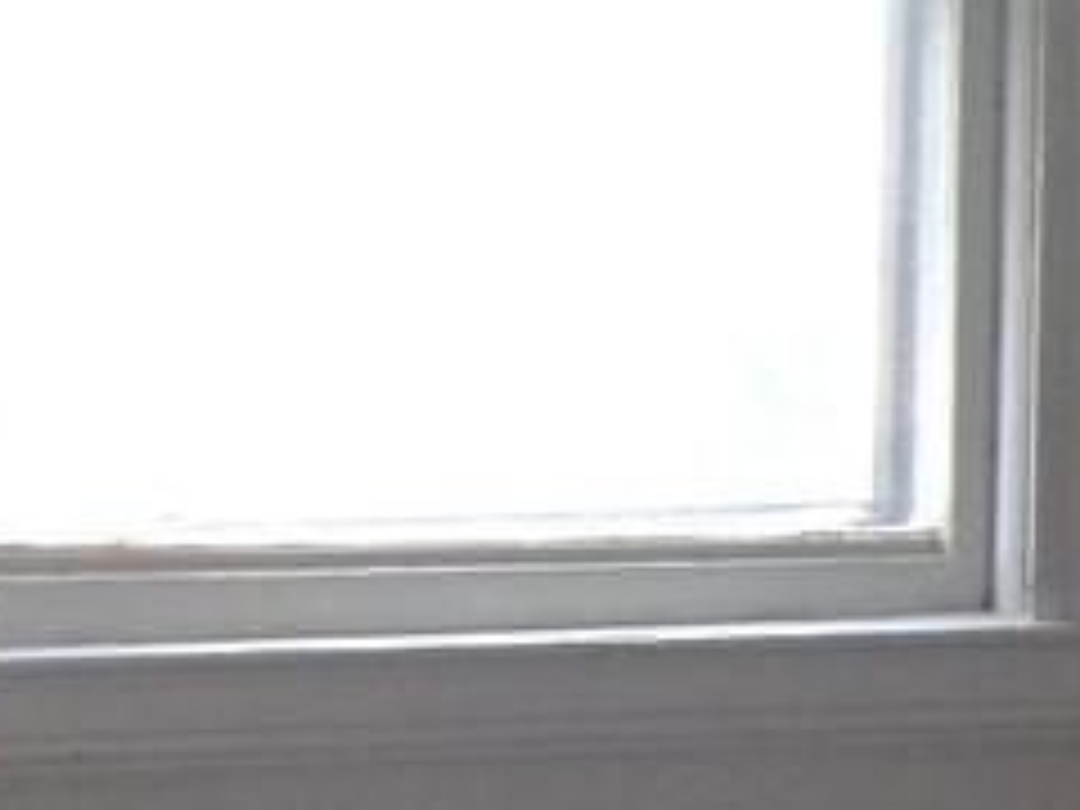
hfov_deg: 15.0
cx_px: -135
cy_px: 45
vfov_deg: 11.5
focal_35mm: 128
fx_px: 3994
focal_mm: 4.1
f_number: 3.3
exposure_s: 1/40
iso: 125
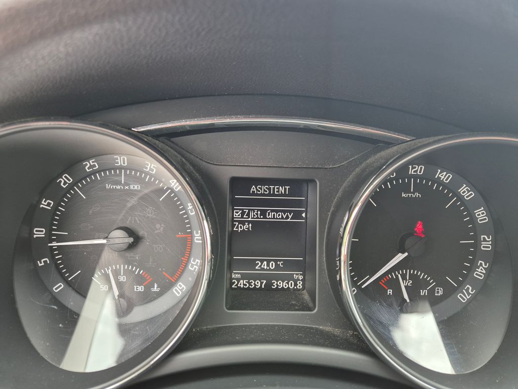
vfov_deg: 58.9
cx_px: 259
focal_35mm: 23
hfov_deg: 73.9
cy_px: 194
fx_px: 344
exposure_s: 1/100
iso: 160
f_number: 1.8
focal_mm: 5.4
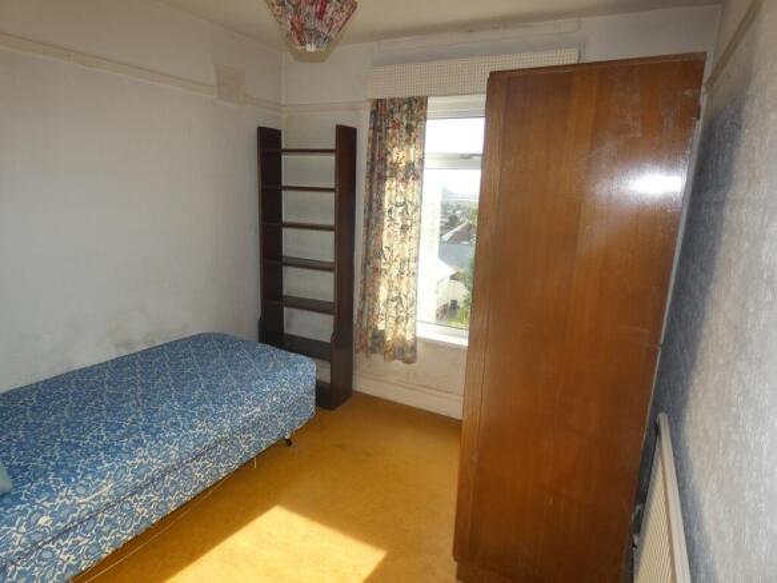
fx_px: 449
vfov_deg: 66.0
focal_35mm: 20
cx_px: 388
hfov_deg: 81.8
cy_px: 292
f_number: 2.8
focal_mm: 3.6
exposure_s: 1/200
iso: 80
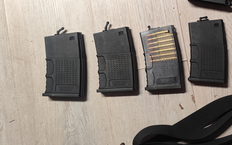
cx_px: 184
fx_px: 329
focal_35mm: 52
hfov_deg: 37.5
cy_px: 32
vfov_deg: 24.5
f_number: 1.65
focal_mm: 6.19
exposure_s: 1/50
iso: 800
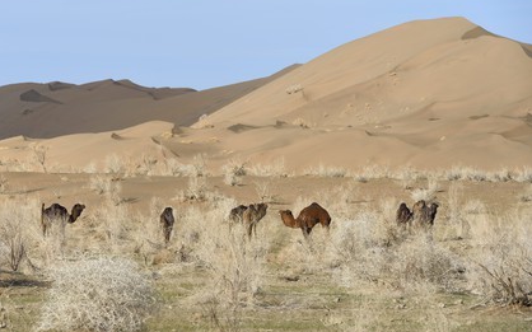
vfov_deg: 6.4
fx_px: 2971
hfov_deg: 10.2
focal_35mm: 205
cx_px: 266
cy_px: 160
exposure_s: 1/500
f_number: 10
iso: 200
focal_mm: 200
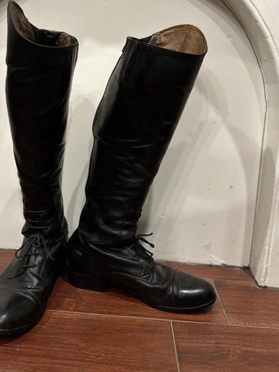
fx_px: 333
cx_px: 114
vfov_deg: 57.5
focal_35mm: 31
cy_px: 136
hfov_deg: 45.3
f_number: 1.78
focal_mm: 6.86
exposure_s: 1/60
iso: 800
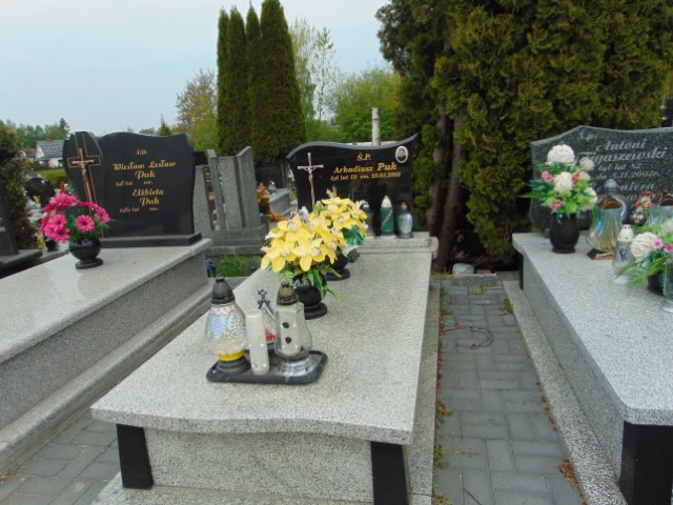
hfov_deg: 69.4
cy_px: 252
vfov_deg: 54.9
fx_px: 486
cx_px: 336
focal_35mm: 25
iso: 80
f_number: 3
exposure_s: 1/1000
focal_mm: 4.5
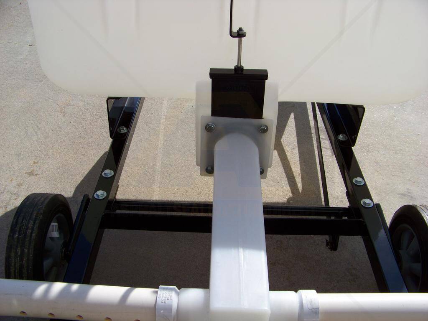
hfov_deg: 51.4
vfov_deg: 39.7
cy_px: 160
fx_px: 445
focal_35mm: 36
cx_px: 214
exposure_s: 1/800
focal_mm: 5.85
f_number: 4
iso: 68
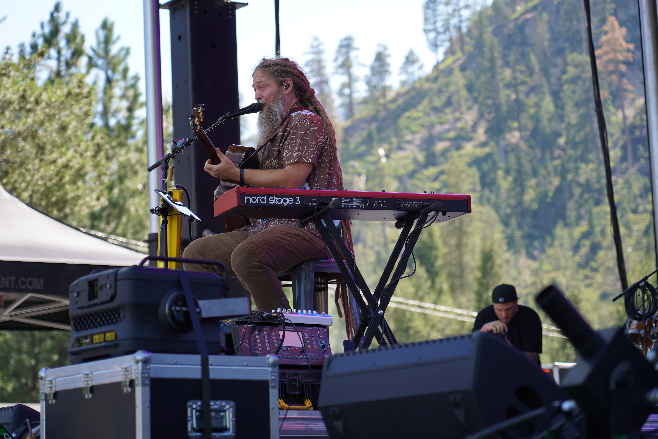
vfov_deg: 13.0
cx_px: 329
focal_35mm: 105
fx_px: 1919
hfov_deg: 19.5
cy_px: 220
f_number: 4
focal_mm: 105
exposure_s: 1/200
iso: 100
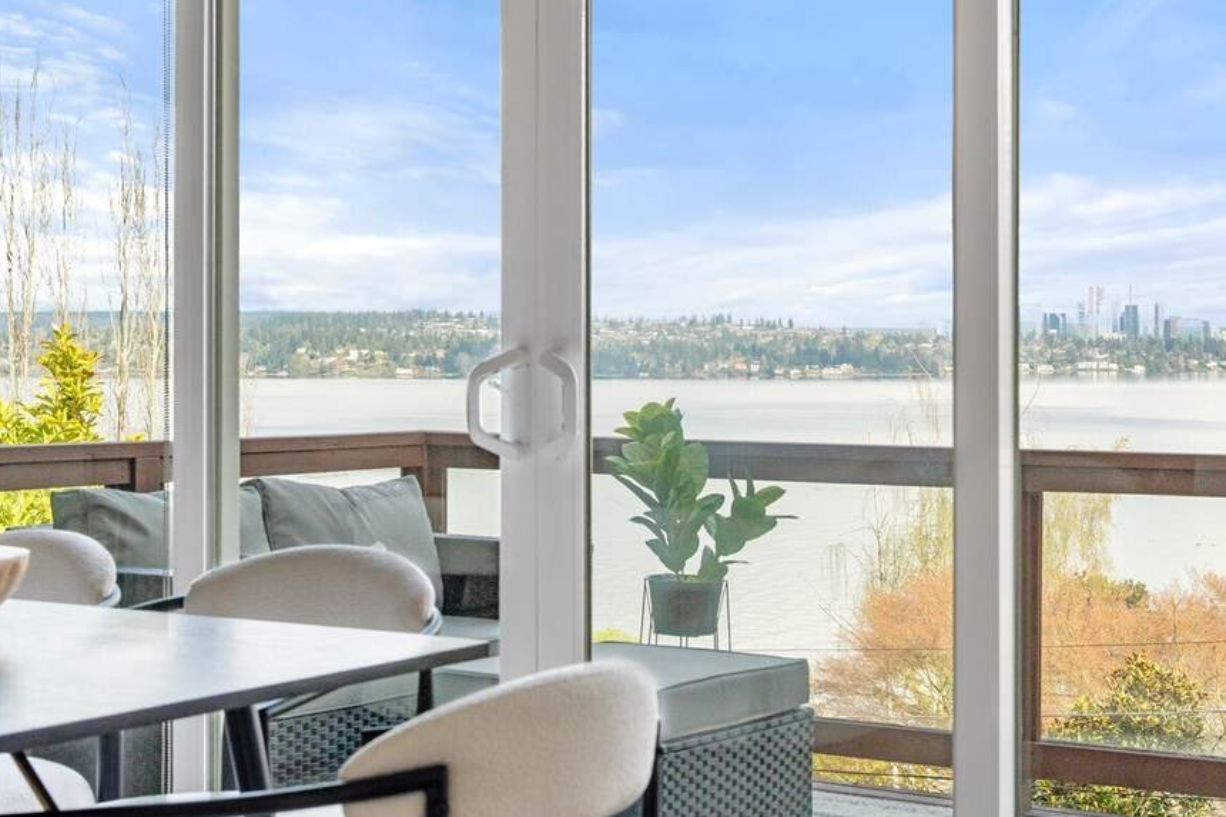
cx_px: 669
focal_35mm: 64
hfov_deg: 31.3
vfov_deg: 21.1
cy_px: 367
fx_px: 2189
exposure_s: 1/250
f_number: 8
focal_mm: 43.2
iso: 800
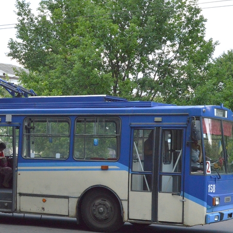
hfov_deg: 19.6
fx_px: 670
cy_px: 137
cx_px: 66
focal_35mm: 88
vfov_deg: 19.7
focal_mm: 26
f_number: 11
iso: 800
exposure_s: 1/500
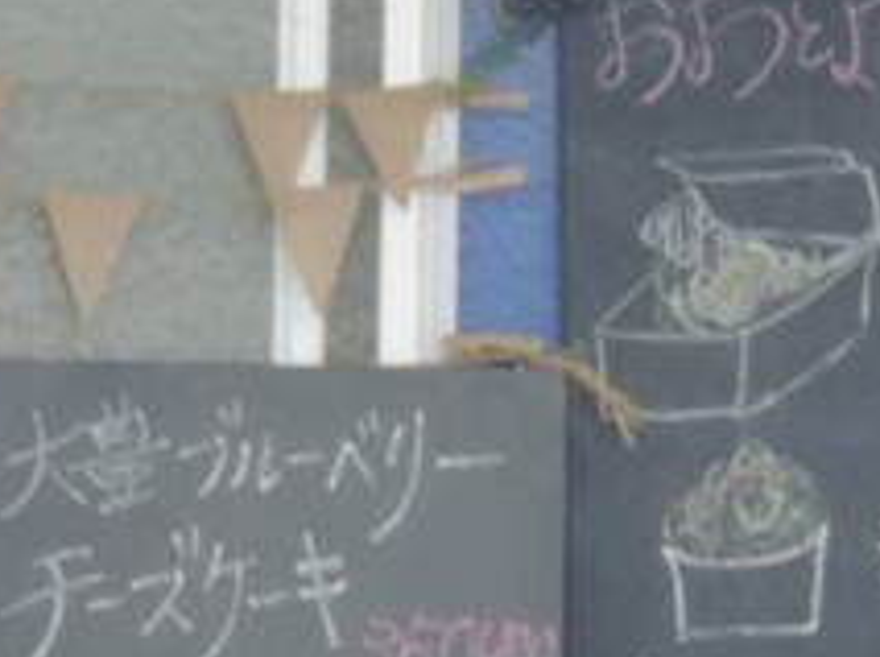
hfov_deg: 2.1
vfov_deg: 1.6
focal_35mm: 941
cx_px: 463
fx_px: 23882
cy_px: 884
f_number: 4.7
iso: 400
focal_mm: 44.5
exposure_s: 1/100
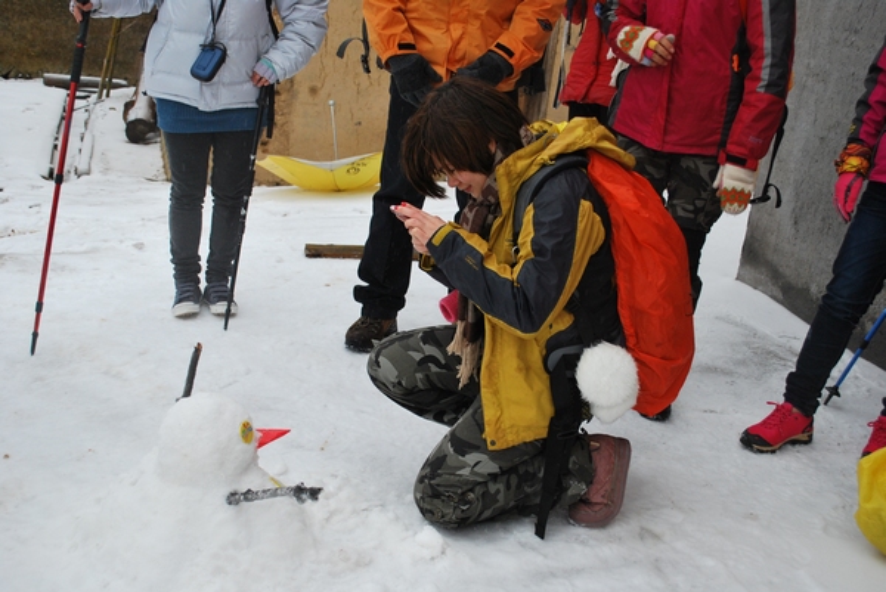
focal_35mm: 42
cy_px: 296
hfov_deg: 46.4
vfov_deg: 31.9
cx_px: 443
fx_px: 1034
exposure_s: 1/500
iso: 400
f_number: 5
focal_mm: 28
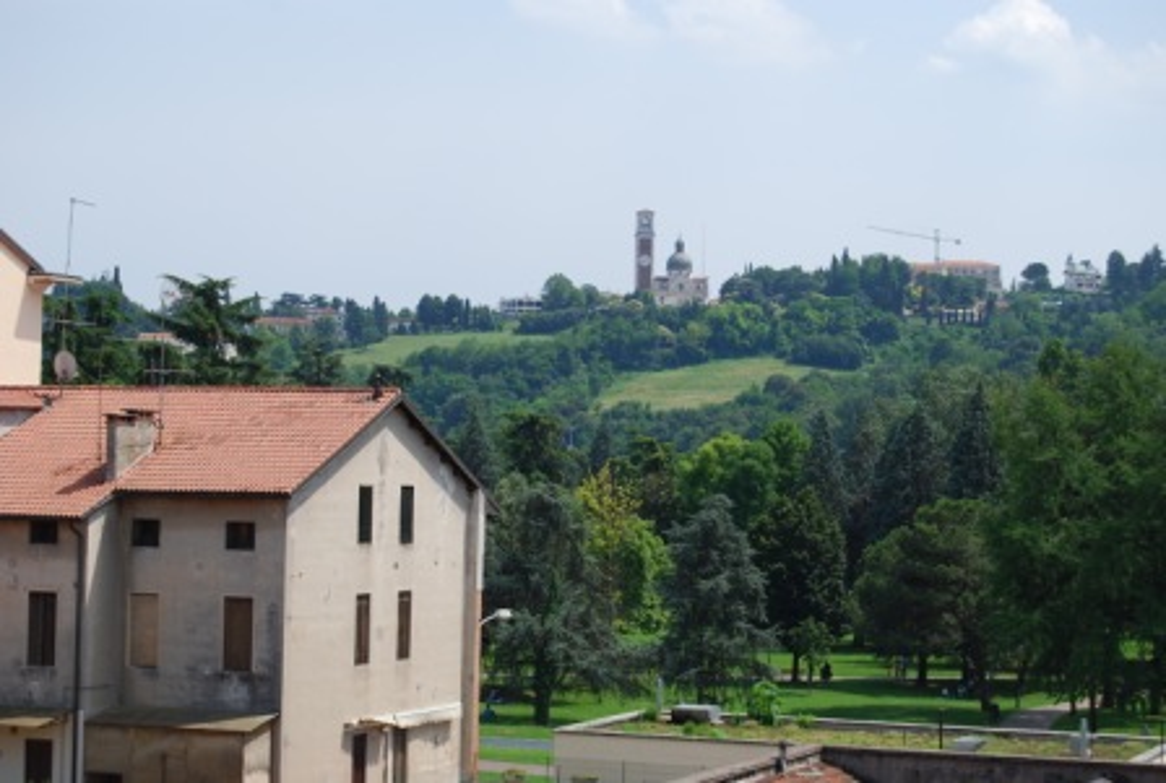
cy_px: 392
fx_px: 2678
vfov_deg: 16.6
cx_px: 583
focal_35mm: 82
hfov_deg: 24.6
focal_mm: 55
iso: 100
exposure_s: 1/200
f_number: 7.1
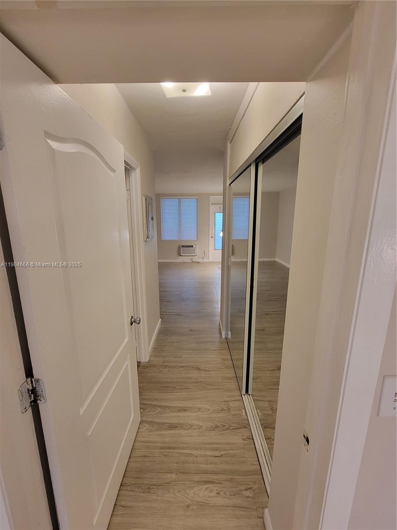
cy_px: 265
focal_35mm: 13
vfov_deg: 106.2
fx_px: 199
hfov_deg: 89.9
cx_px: 198
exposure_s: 1/60
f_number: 2.2
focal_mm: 2.2
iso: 200
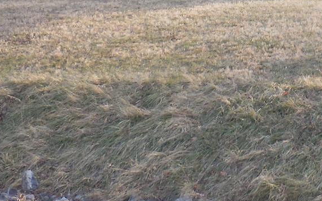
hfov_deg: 16.1
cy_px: -140
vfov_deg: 9.9
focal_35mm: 126
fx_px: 1105
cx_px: 357
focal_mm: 5.9
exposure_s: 1/125
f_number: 3.7
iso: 125
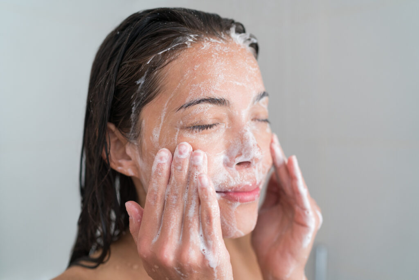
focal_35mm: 35
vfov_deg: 37.9
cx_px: 210
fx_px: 407
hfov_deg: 54.4
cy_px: 140
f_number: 2.2
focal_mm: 35
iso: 640
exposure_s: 1/125
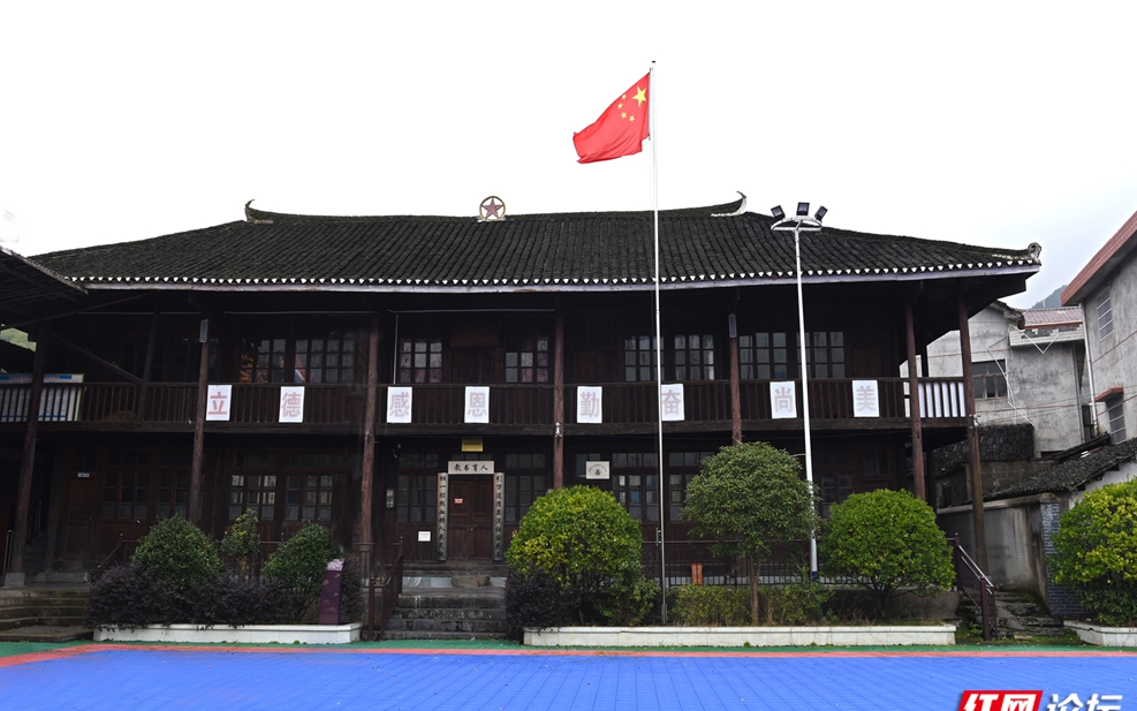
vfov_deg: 40.6
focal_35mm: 31
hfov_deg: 61.2
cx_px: 573
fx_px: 961
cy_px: 384
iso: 100
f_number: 9
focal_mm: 30
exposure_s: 1/40
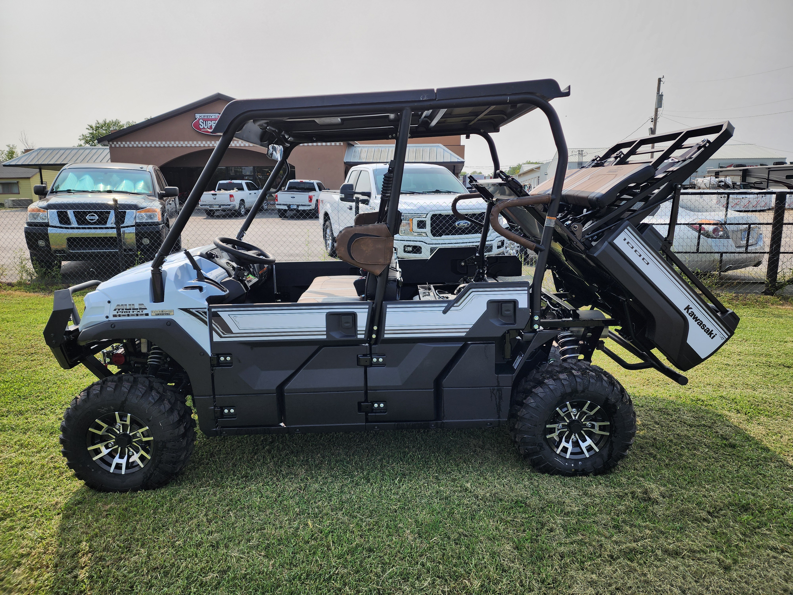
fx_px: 527
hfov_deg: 73.9
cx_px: 396
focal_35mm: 23
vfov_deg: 58.9
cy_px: 298
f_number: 1.8
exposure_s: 1/937
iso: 12
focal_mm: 6.4
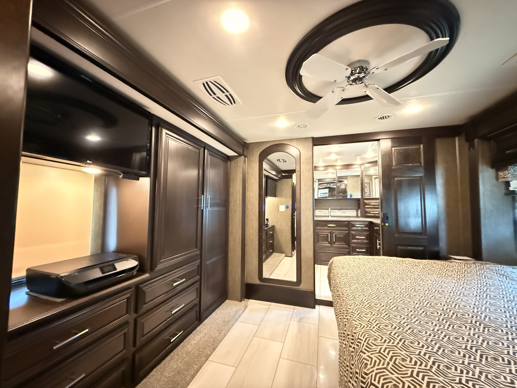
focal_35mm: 14
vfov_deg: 85.7
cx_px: 258
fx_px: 209
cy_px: 194
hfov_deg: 102.1
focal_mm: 2.22
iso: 2500
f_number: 2.2
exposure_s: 1/30
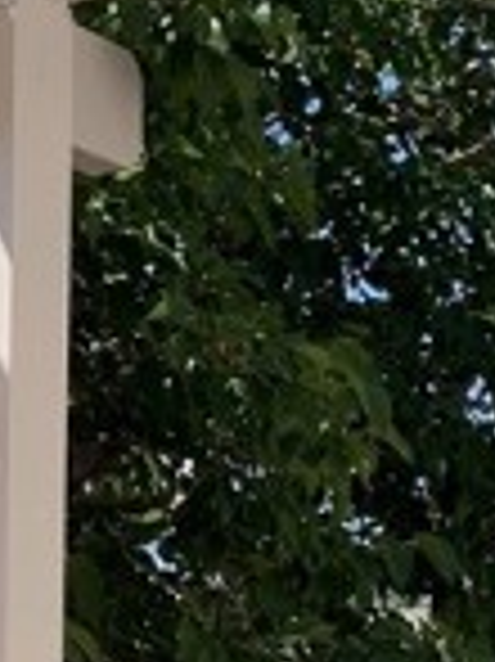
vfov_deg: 13.9
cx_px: -243
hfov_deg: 10.5
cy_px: 892
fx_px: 2597
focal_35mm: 136
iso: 25
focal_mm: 4.25
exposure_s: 1/1314
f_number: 1.8
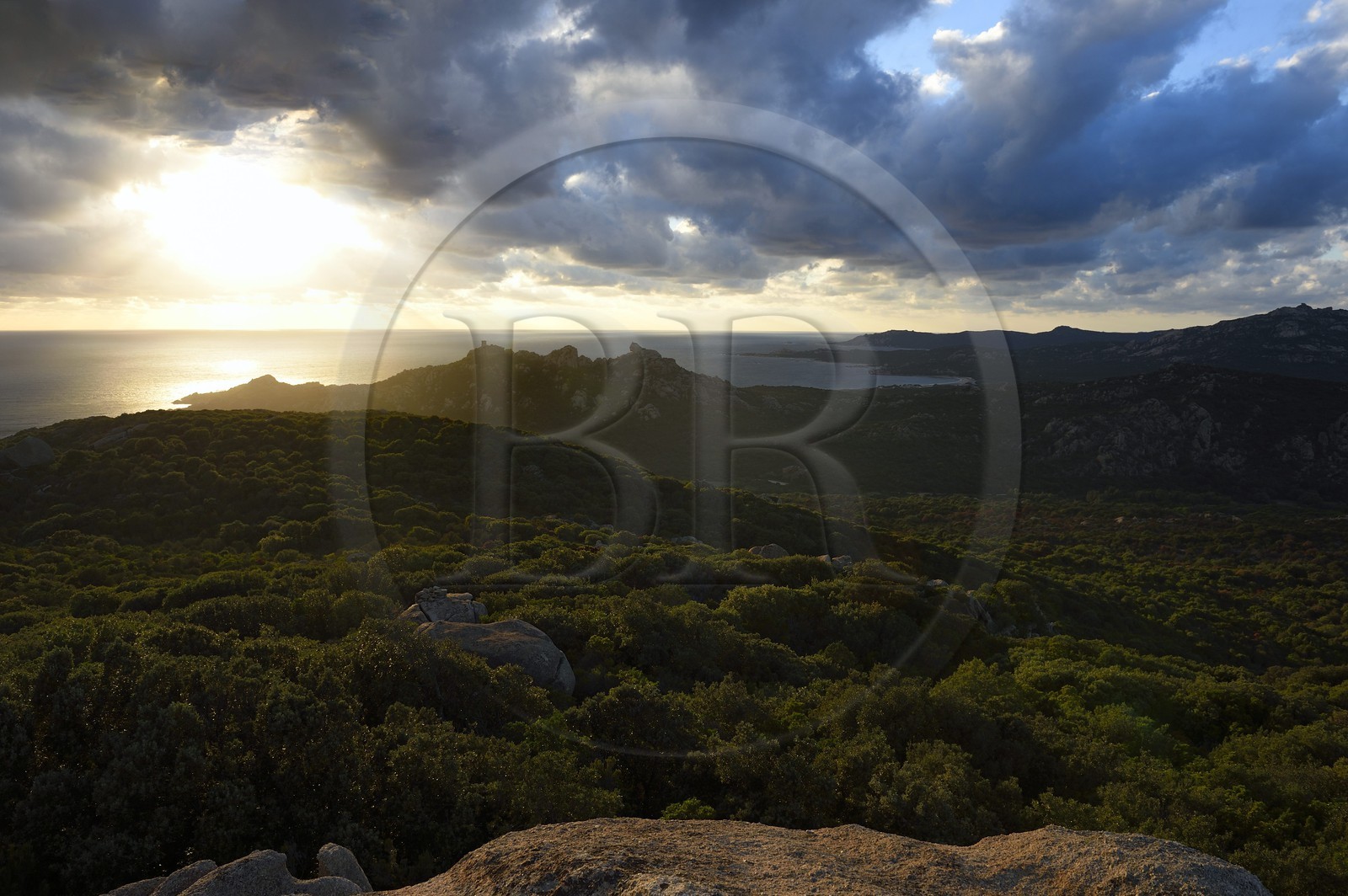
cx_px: 674
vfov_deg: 53.1
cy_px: 448
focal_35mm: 24
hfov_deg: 73.8
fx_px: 898
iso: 200
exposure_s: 1/250
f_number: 7.1
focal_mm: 24
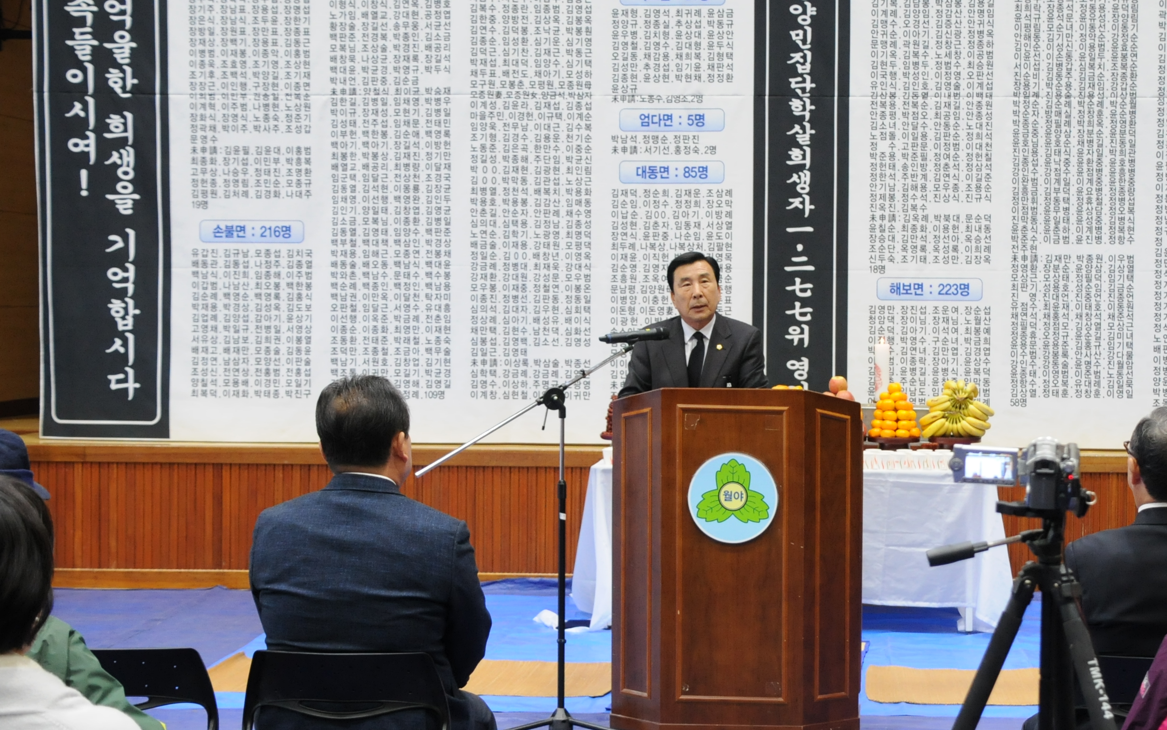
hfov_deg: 25.7
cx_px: 757
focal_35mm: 80
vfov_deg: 16.3
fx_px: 2545
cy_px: 403
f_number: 4
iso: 800
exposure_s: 1/50
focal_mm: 30
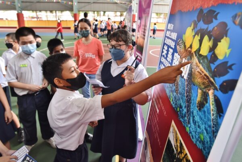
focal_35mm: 20
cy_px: 81
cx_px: 121
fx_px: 135
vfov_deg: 62.0
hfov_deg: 83.9
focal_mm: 20
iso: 1000
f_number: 4.5
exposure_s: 1/125
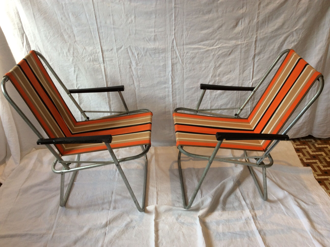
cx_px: 165
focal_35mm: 32
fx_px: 305
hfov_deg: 56.9
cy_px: 124
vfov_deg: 44.1
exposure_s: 1/33
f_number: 2.4
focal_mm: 3.3
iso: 40
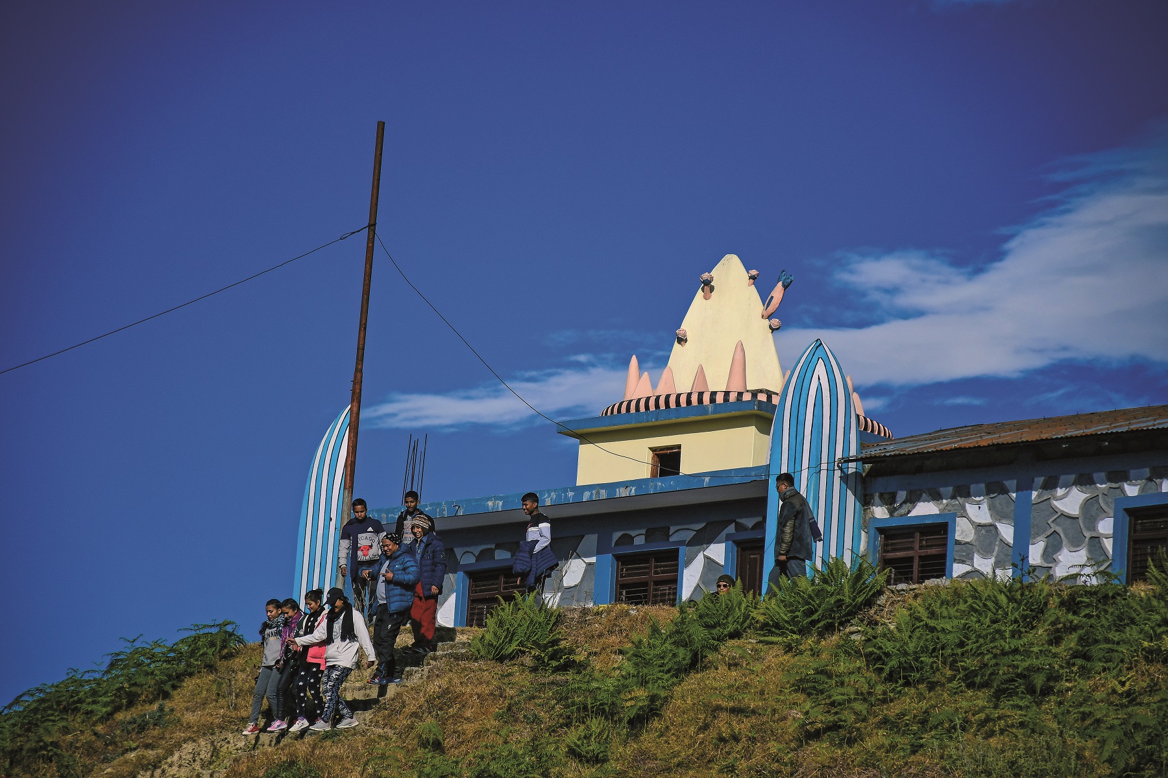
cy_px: 389
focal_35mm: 210
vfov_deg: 6.5
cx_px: 584
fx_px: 6813
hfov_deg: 9.8
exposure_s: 1/2000
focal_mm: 140
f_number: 5.6
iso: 200
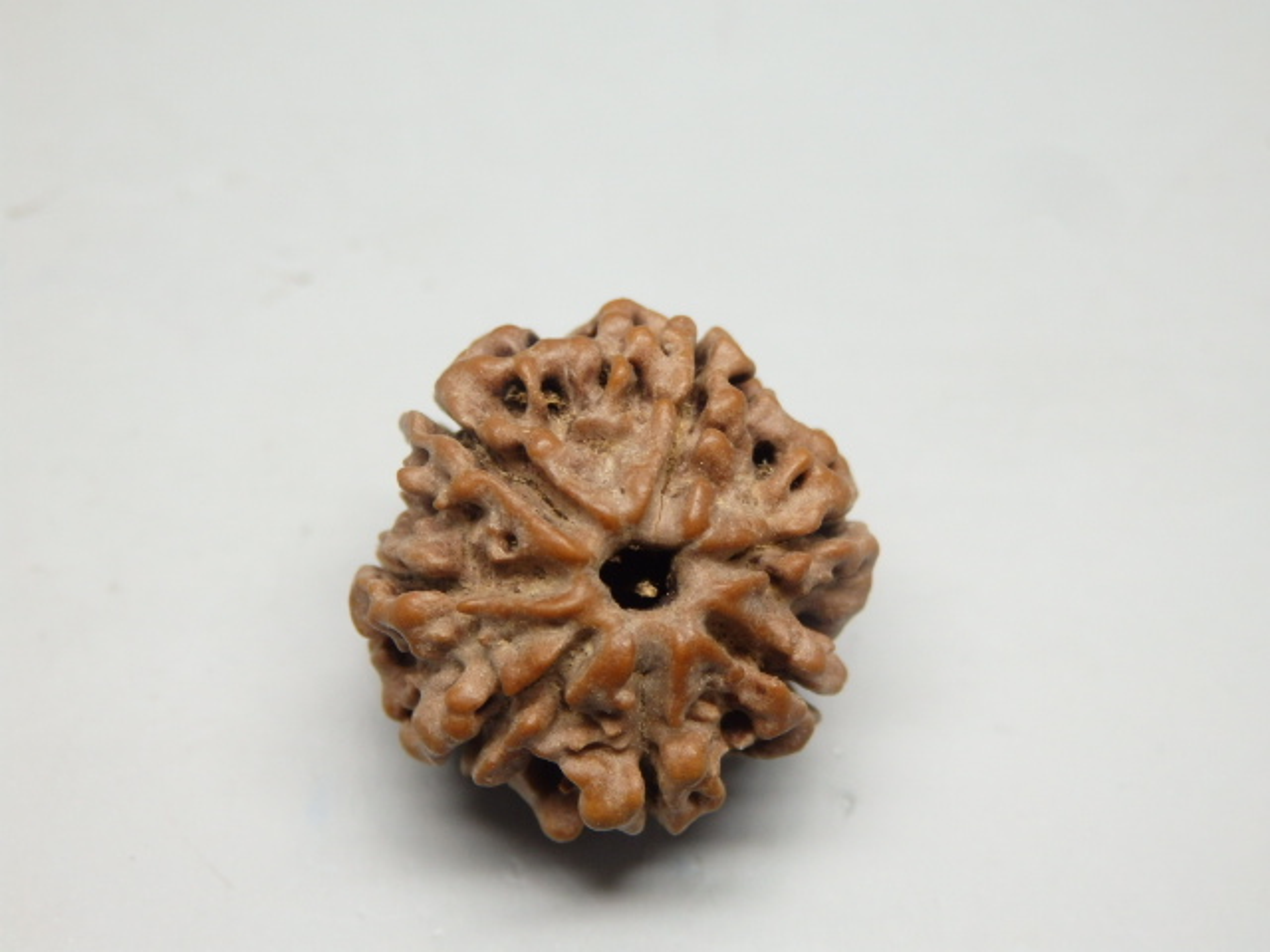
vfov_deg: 22.3
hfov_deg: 29.4
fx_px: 2421
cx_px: 635
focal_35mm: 66
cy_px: 476
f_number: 4.4
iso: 320
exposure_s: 1/100
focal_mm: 11.9
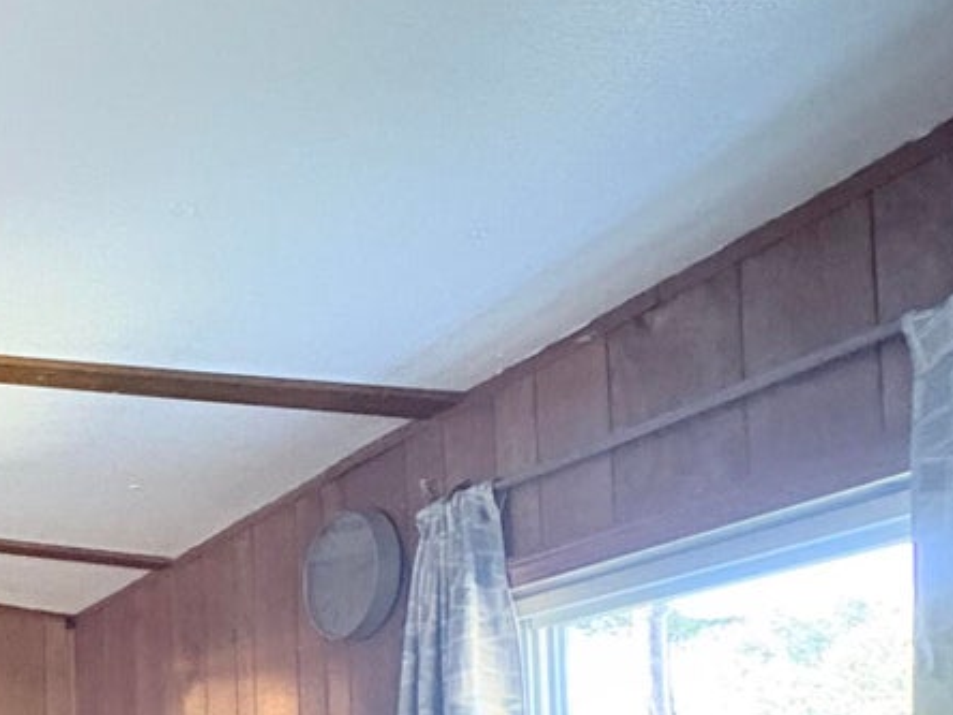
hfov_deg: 28.2
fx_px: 1184
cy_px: 801
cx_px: -486
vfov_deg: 29.9
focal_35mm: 43
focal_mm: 2.22
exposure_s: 1/60
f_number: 2.2
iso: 800
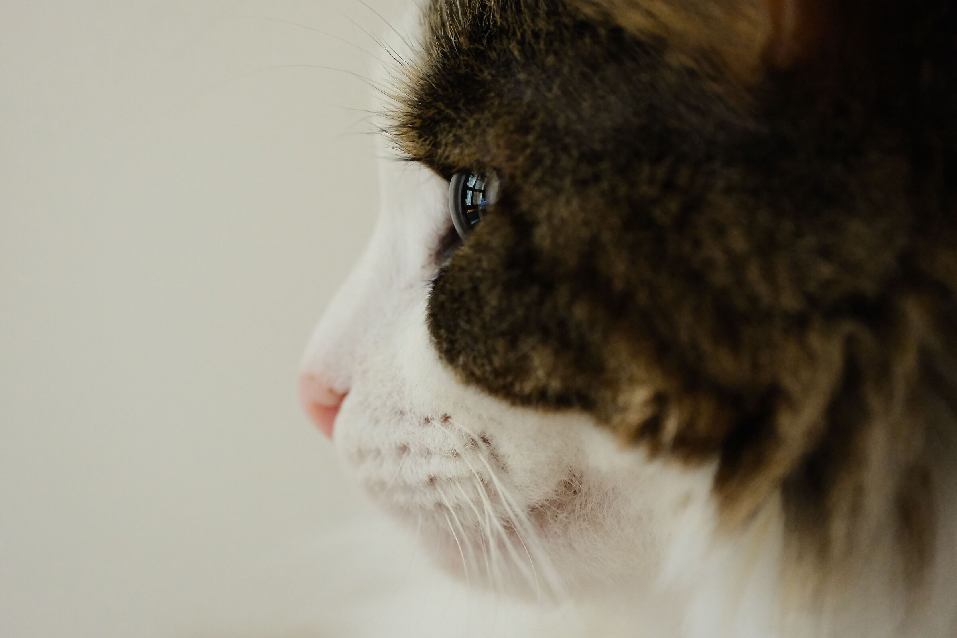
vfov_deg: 3.1
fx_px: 11962
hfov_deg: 4.6
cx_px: 478
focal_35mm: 450
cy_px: 319
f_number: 5.6
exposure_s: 1/52
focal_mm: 300
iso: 6400
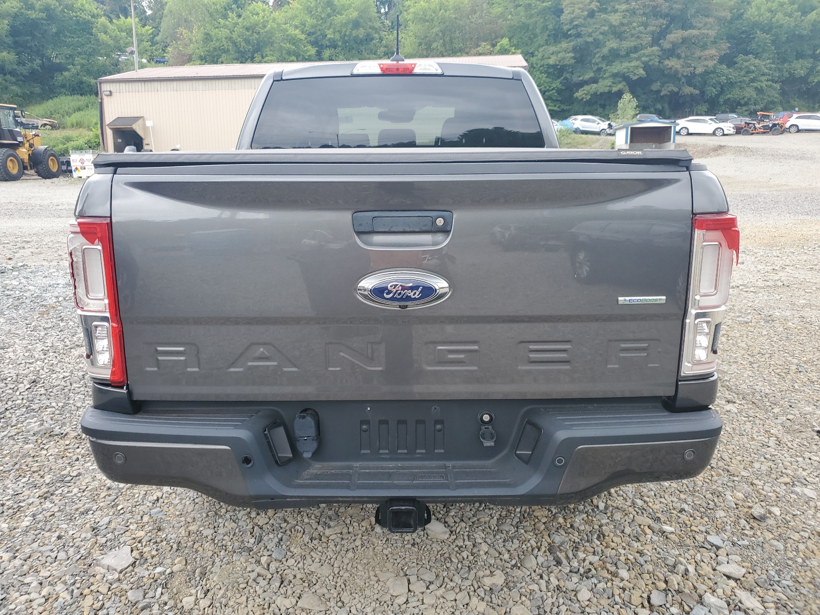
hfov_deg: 67.3
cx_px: 410
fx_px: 616
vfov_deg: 53.1
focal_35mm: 26
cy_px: 308
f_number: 1.5
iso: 50
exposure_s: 1/208
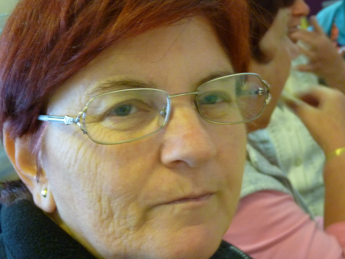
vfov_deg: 20.4
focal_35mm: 72
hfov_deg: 27.0
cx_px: 167
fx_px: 718
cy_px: 139
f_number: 3.2
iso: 400
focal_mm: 9.2
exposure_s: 1/13
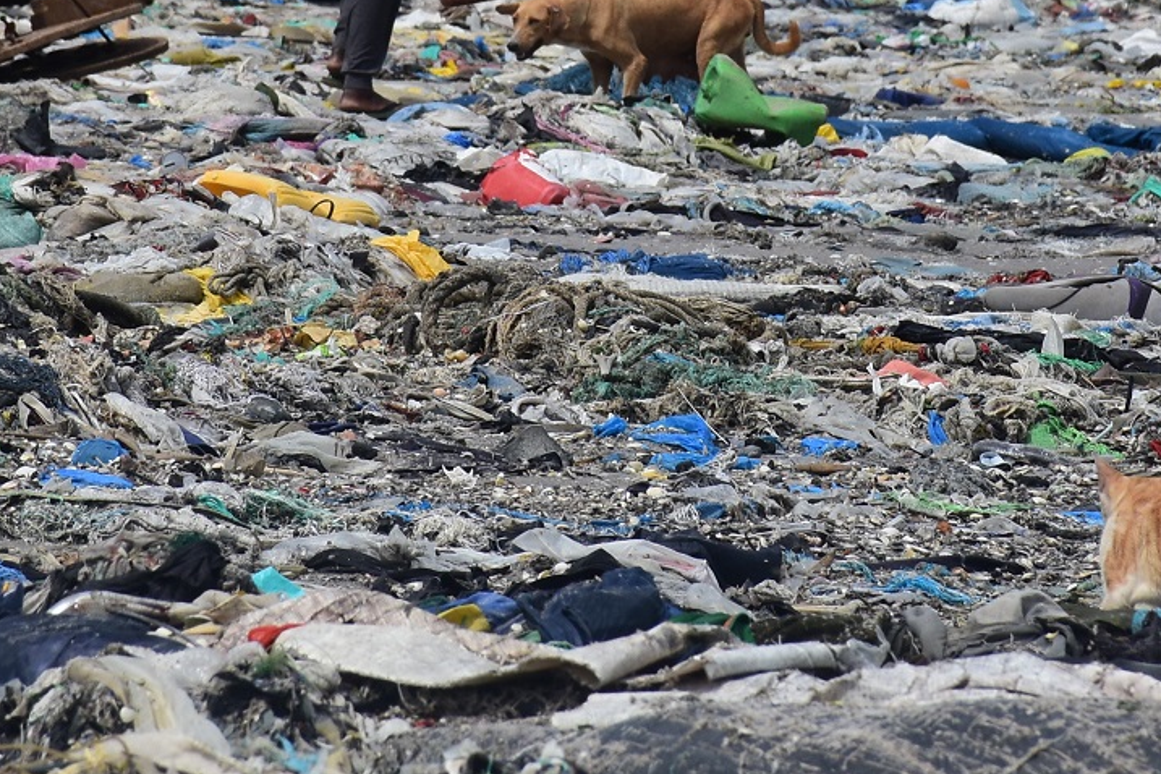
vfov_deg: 2.6
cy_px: -10
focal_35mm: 527
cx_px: 545
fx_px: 16994
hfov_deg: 3.9
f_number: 13
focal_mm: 140
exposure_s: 1/640
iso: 320
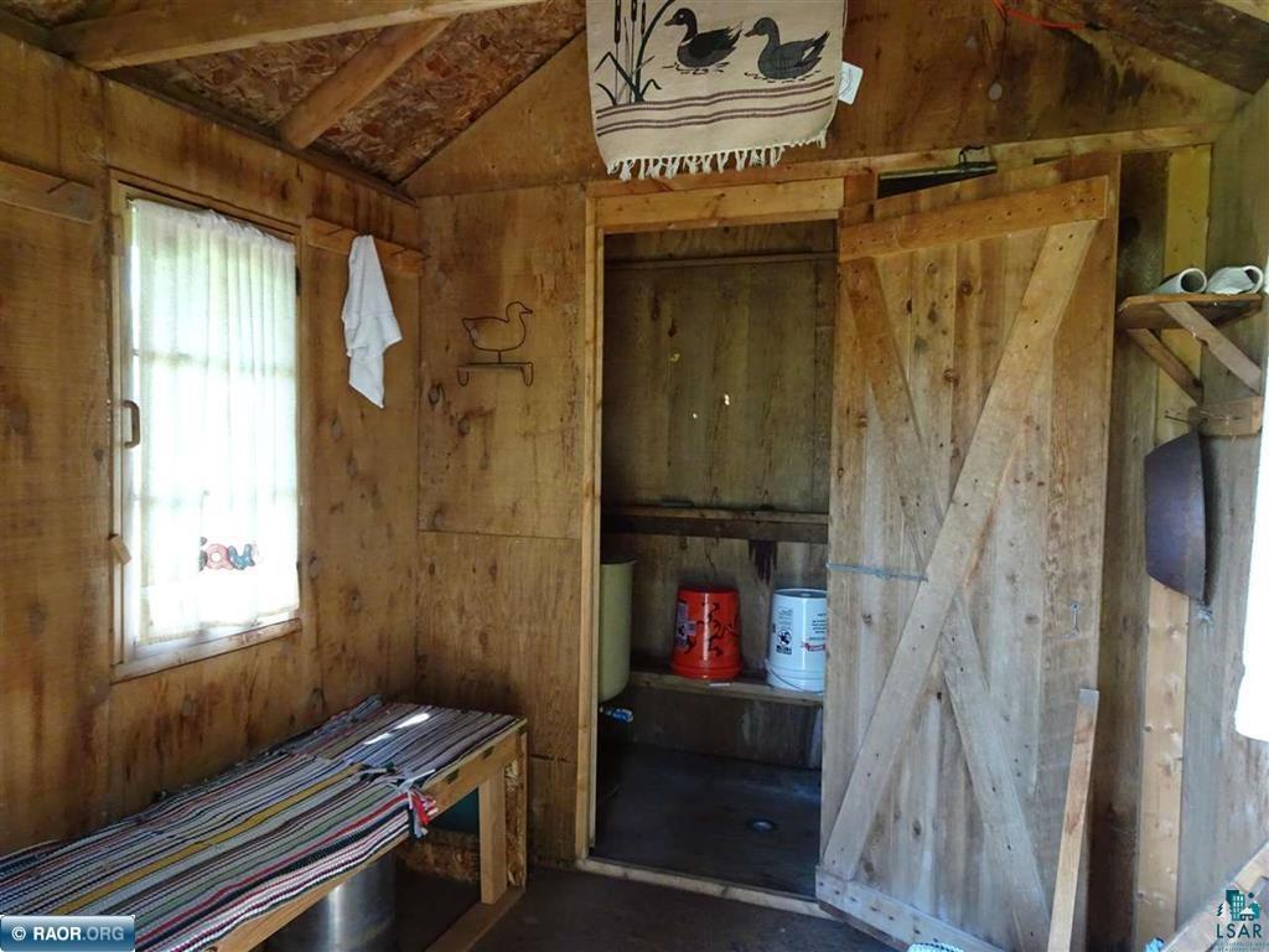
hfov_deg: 71.6
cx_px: 634
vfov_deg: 56.8
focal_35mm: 24
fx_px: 880
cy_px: 476
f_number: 3.5
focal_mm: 4.1
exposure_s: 1/30
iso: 640
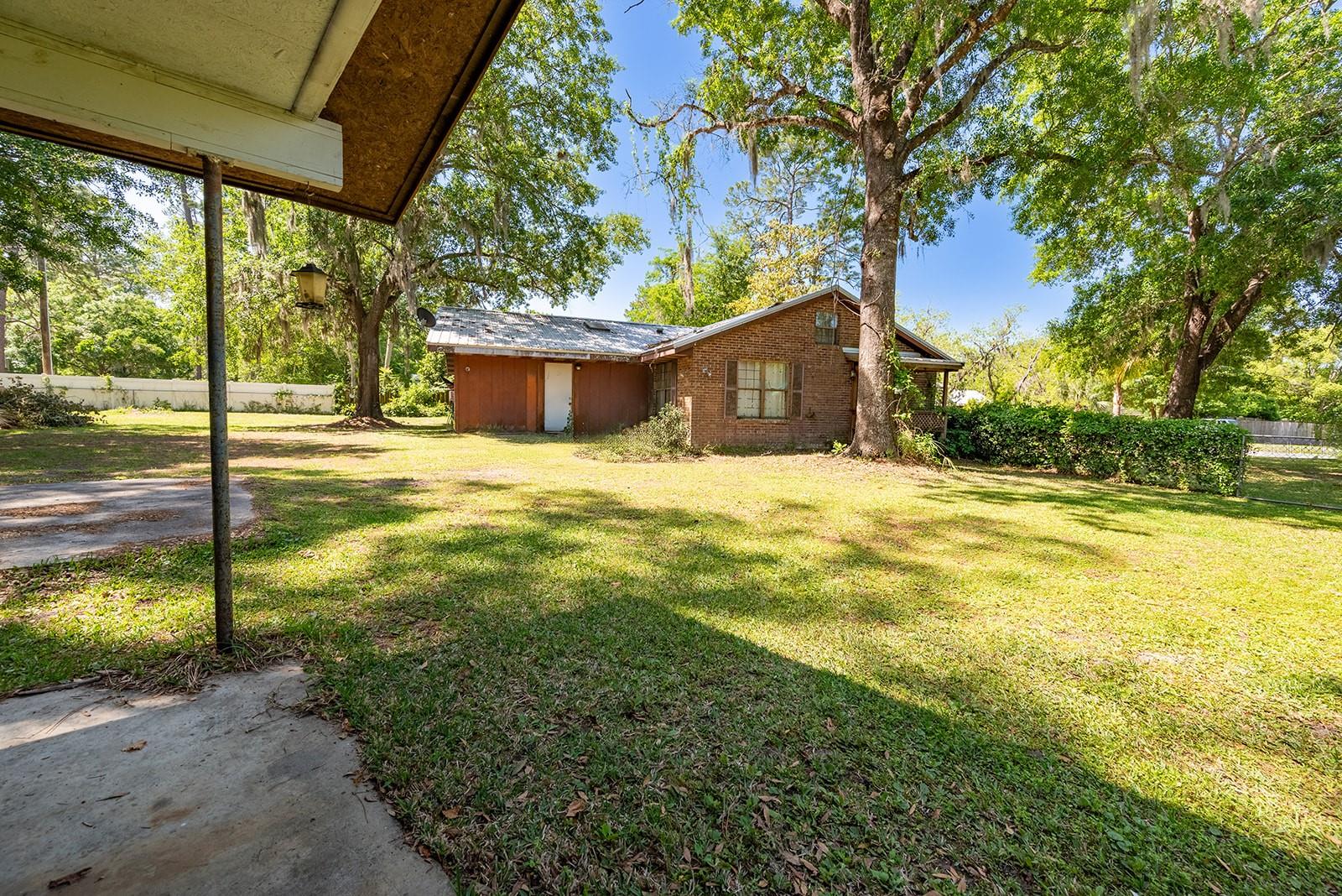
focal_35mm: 14
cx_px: 671
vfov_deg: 81.3
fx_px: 522
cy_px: 448
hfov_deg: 104.2
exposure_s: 1/2000
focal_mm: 14
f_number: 8
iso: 200
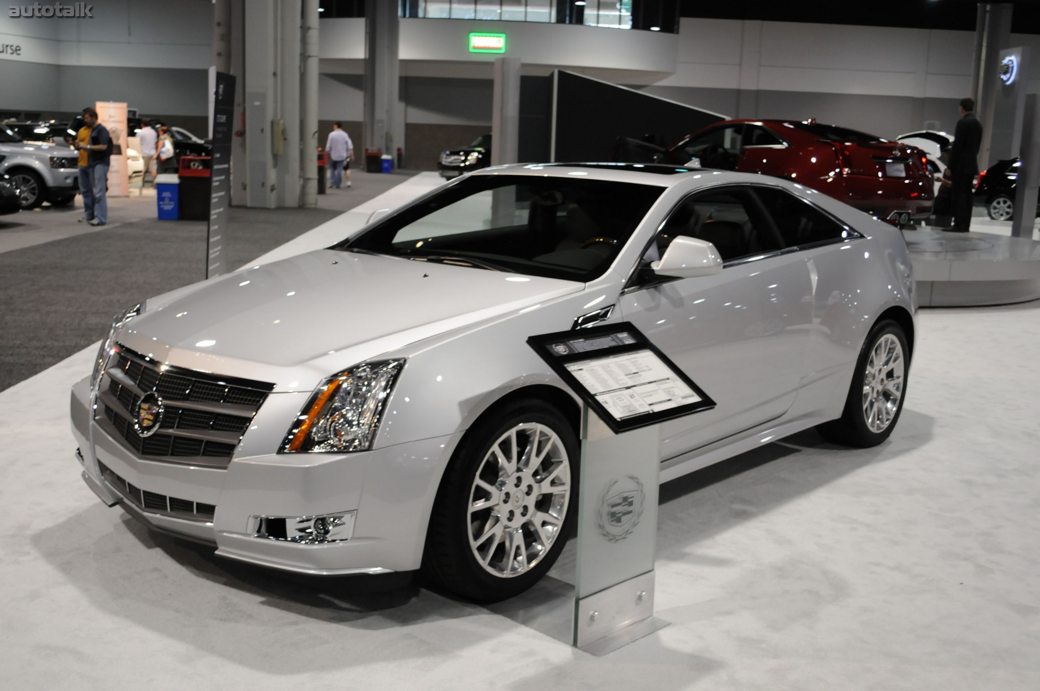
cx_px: 520
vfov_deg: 34.1
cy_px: 346
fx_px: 1125
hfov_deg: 49.6
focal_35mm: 39
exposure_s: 1/60
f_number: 4.2
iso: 800
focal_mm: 26
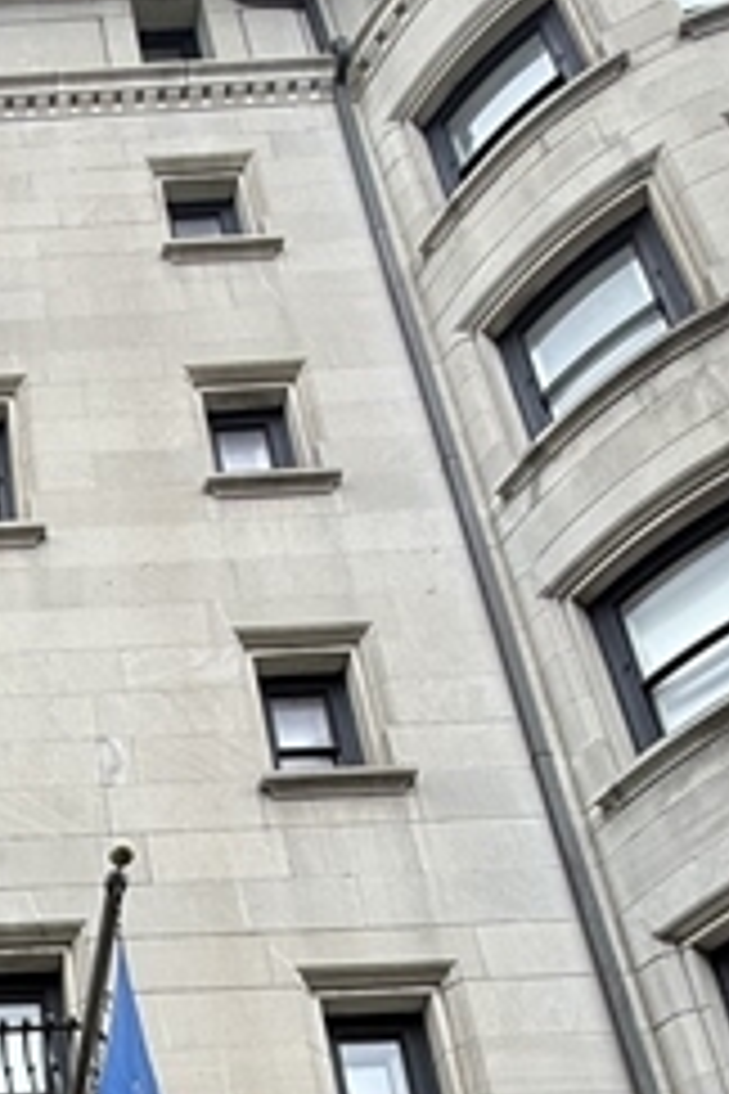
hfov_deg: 25.8
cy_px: 1486
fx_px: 1397
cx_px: -171
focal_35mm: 46
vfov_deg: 31.1
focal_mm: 2.22
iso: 40
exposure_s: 1/105
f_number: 2.2
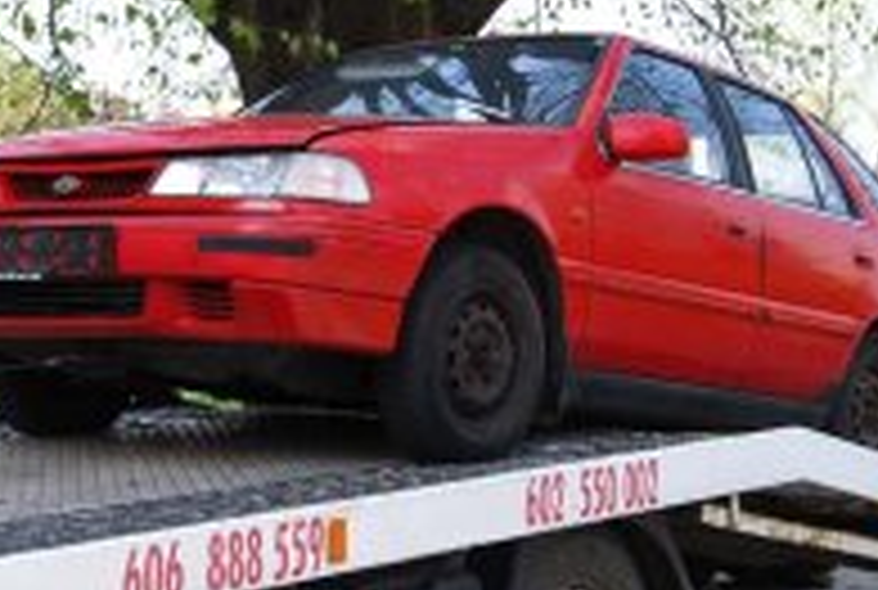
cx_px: 140
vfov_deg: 14.8
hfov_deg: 21.5
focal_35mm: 93
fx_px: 2273
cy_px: 279
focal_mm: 22
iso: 100
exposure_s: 1/160
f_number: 6.3
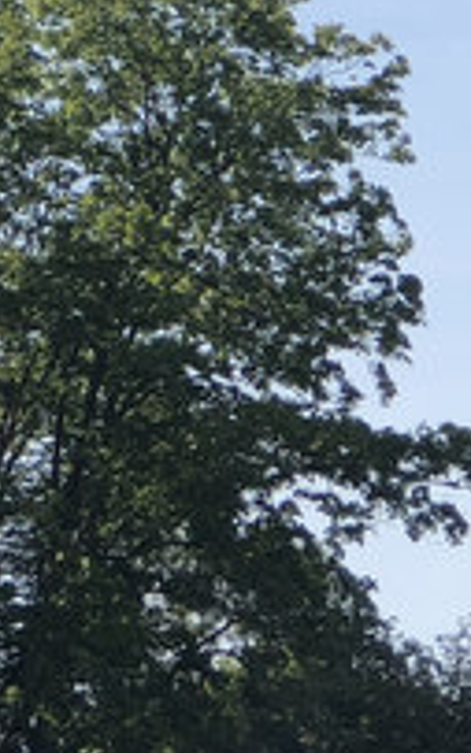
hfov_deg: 4.7
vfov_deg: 7.5
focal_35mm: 277
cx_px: -189
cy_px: -167
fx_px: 5685
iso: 20
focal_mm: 6.6
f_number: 2.8
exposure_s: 1/674
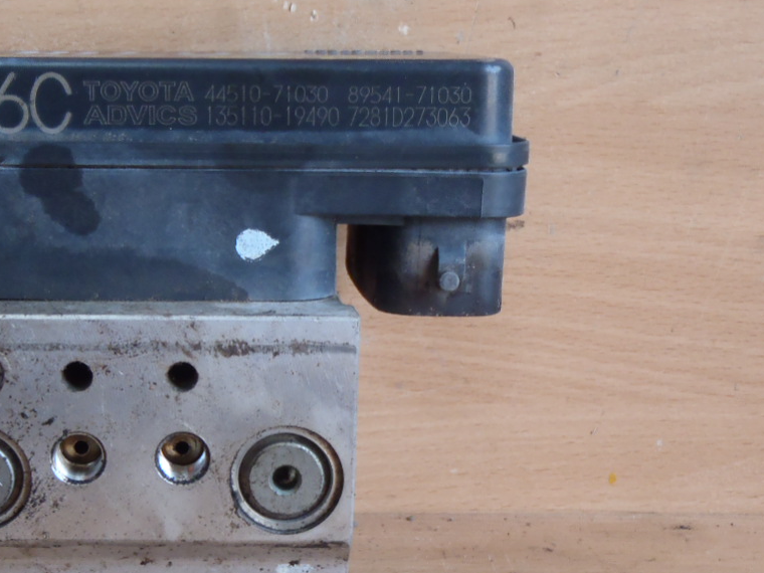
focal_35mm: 64
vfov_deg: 22.9
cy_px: 371
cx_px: 198
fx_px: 1413
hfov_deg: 29.8
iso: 200
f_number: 4.6
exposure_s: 1/25
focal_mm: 6.83
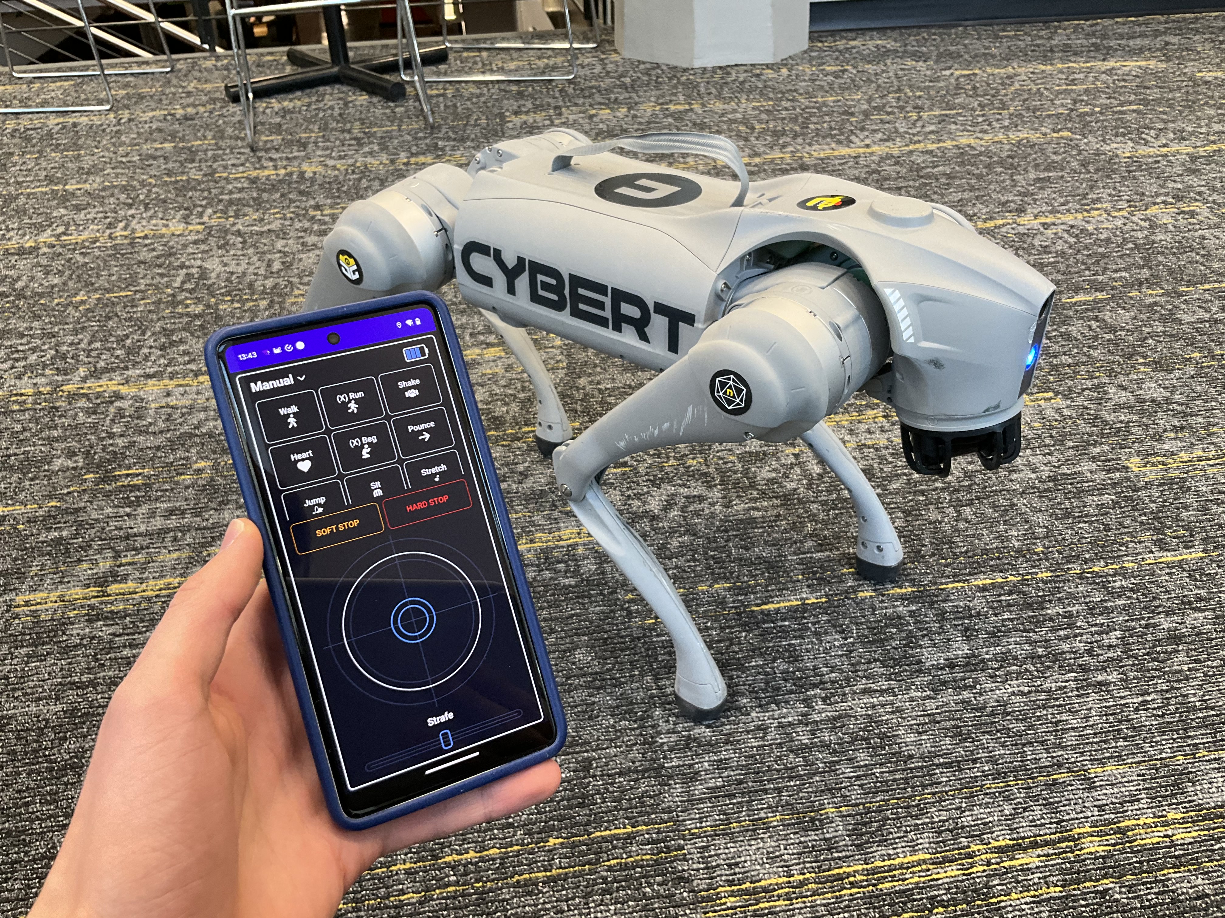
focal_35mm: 29
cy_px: 459
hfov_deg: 61.7
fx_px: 1026
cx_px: 612
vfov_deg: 48.2
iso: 64
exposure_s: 1/101
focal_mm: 3
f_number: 1.8
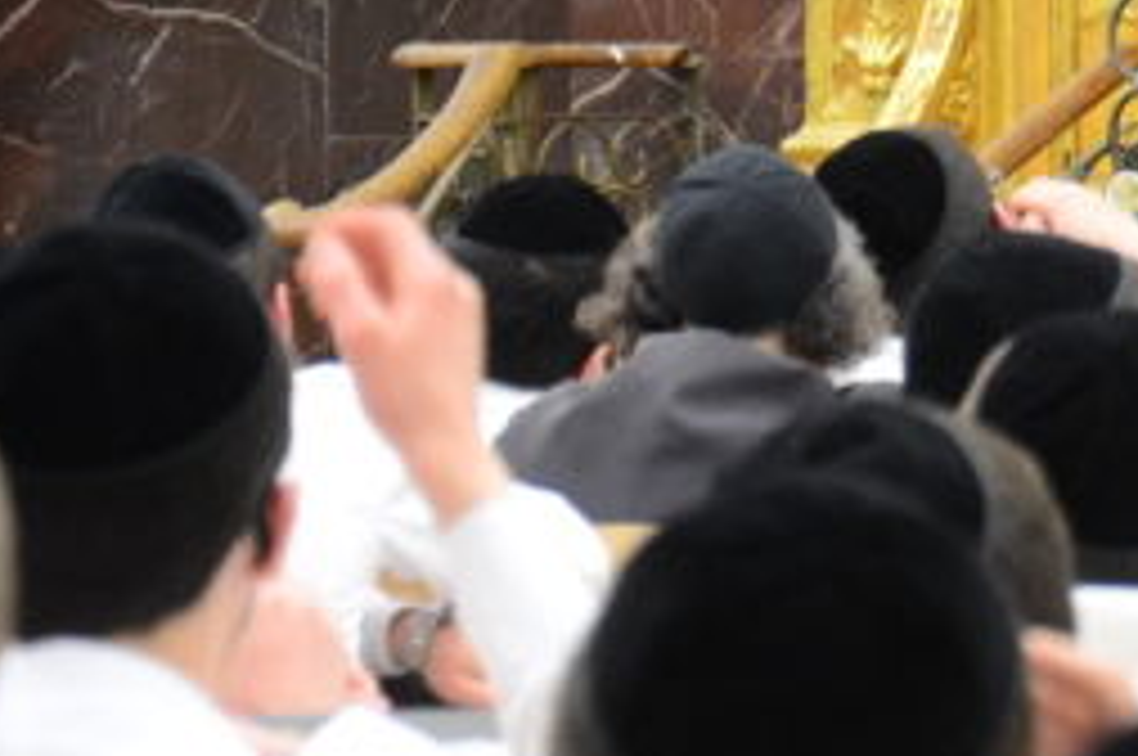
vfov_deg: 2.8
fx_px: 15312
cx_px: 1840
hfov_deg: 4.2
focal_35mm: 485
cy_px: -387
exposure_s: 1/80
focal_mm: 80
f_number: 5.6
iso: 800
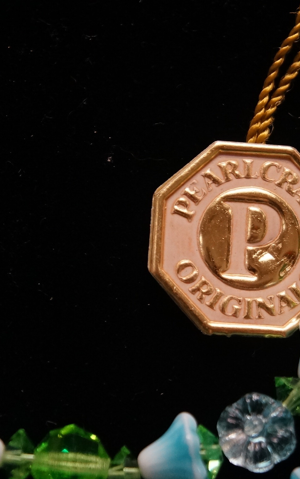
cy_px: 245
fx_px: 1723
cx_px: 264
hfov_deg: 9.9
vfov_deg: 15.8
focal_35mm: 132
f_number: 5.6
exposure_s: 1/100
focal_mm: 55
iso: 1250
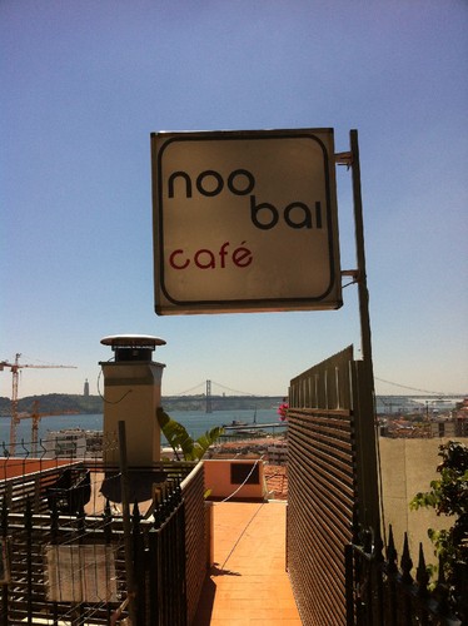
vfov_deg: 52.7
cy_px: 313
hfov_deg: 40.6
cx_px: 234
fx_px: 632
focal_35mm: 35
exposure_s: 1/2155
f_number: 2.8
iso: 80
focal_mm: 3.85
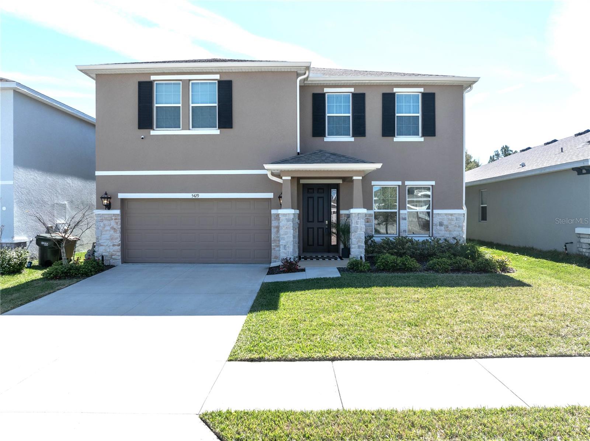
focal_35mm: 24
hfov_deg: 71.6
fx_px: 409
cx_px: 295
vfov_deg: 56.7
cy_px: 220
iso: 110
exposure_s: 1/2500
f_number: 2.8
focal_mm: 12.29
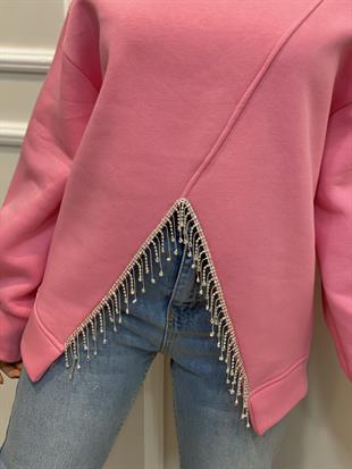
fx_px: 705
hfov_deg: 28.0
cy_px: 234
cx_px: 176
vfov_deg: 36.8
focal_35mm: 52
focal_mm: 6
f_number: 2
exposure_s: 1/100
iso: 160
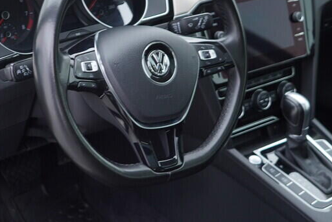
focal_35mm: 72
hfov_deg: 28.0
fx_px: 664
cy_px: 108
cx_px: 128
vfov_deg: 19.0
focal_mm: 24
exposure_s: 1/40
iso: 160
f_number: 2.8
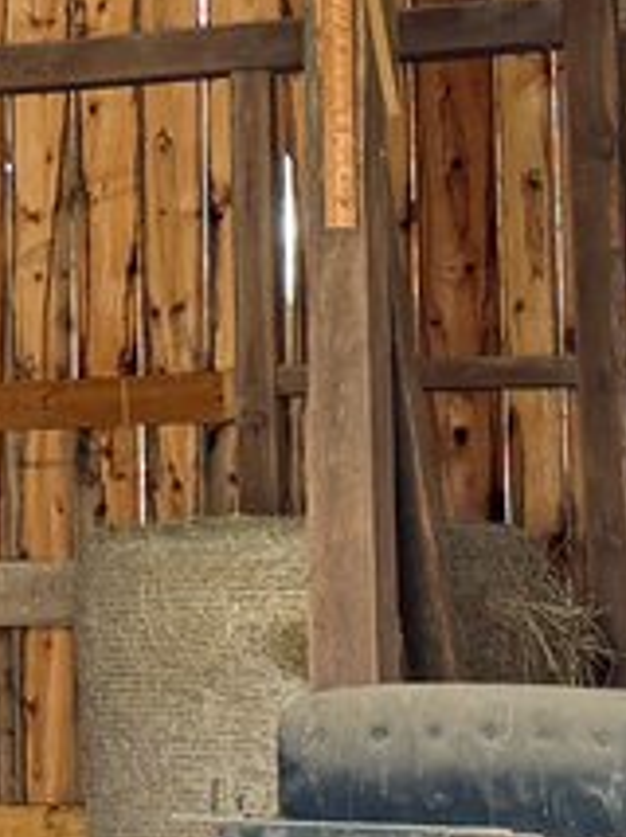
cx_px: -468
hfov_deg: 8.4
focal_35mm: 170
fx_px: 4107
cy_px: 256
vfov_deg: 11.6
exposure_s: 1/121
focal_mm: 6.86
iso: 200
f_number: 1.78
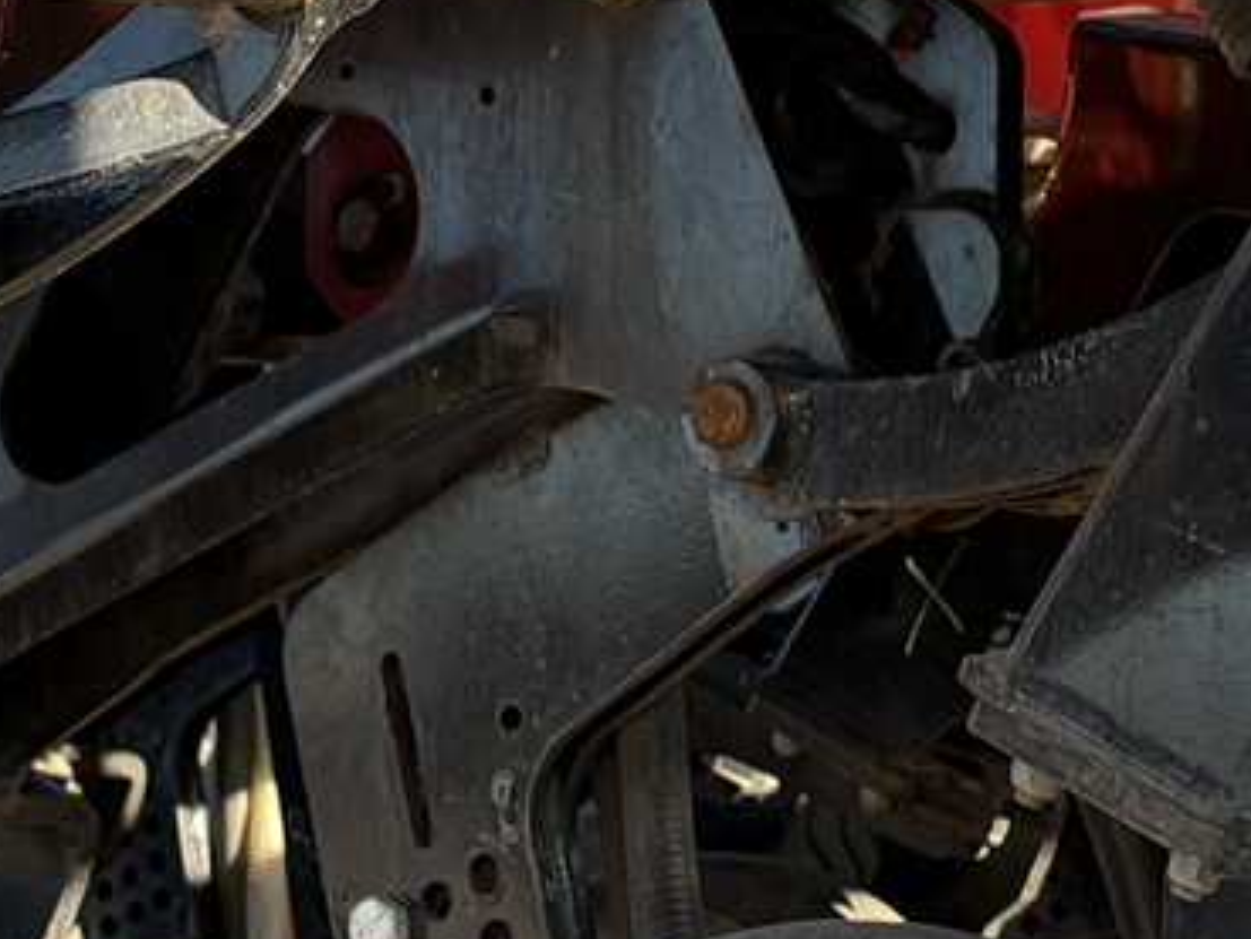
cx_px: 744
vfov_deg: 9.0
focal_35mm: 165
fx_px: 5965
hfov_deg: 12.0
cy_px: 705
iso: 64
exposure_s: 1/581
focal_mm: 5.96
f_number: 1.6
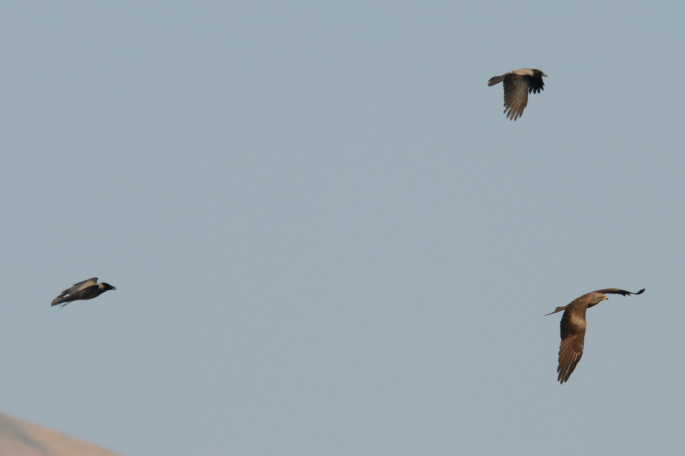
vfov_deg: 3.3
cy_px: 228
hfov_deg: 4.9
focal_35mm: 420
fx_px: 7987
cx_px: 342
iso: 640
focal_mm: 420
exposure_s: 1/2000
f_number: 7.1
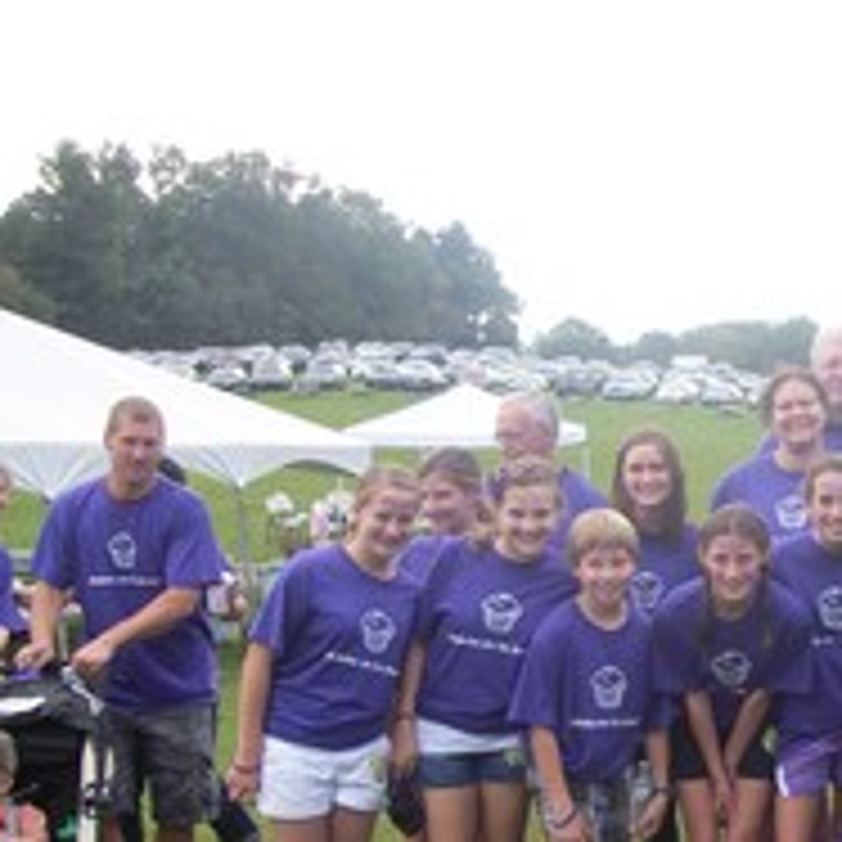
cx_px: 804
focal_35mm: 59
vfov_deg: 28.8
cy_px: 592
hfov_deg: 27.7
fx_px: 1624
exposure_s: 1/400
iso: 80
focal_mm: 5.7
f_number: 2.9
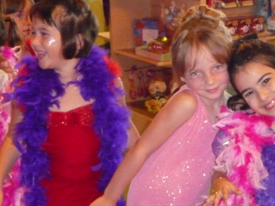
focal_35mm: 85
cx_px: 191
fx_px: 675
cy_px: 116
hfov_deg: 22.9
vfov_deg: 17.4
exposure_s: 1/30
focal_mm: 9.8
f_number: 4.4
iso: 1600
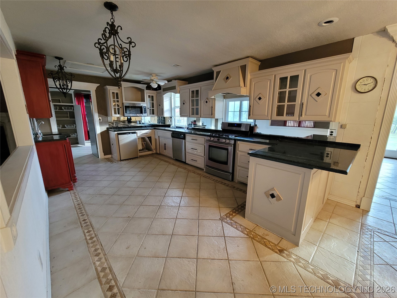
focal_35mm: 13
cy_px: 149
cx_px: 198
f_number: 2.2
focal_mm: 2.2
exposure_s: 1/30
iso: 400
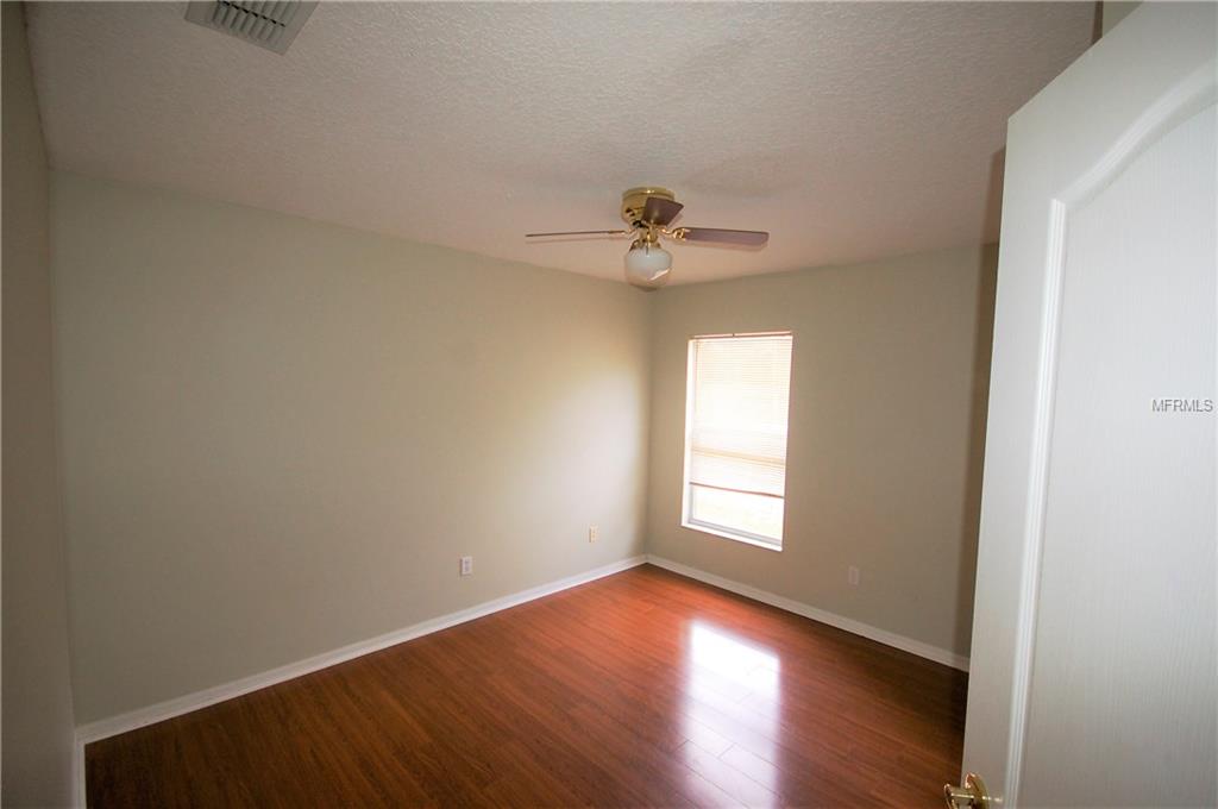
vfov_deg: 77.2
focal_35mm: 15
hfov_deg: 100.5
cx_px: 609
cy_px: 404
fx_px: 507
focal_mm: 10
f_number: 4
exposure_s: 1/60
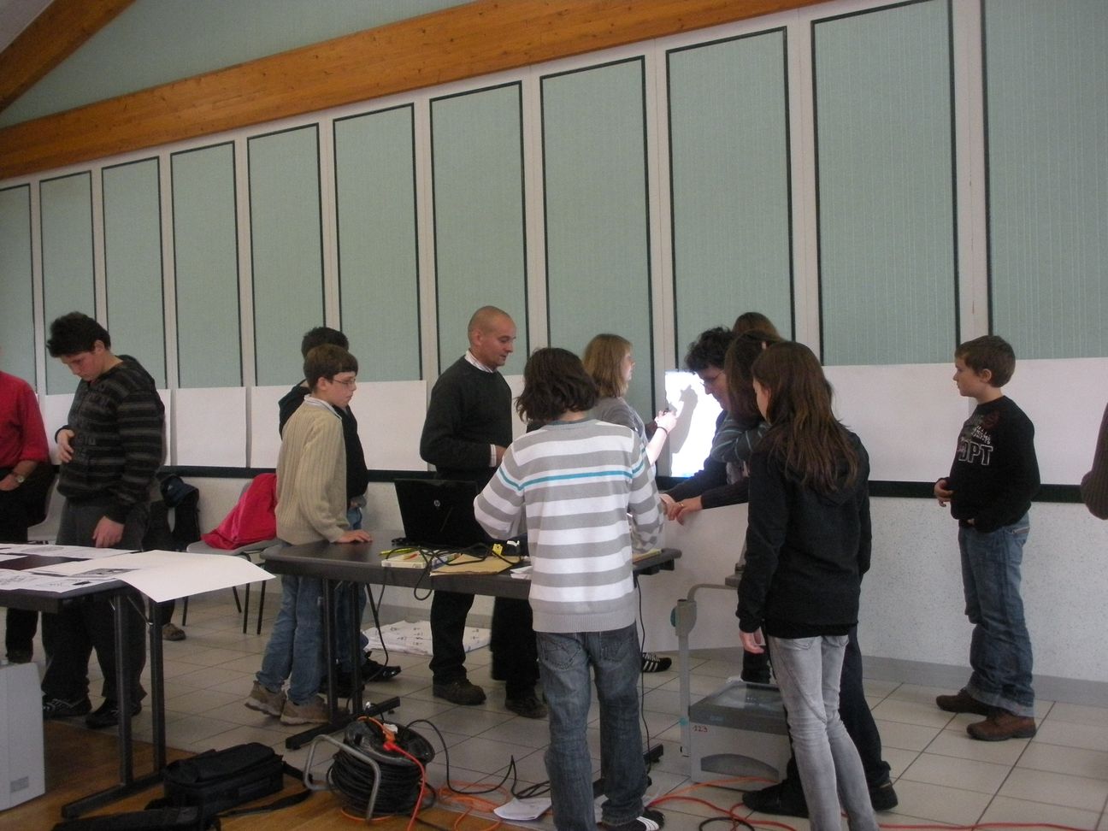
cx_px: 554
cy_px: 416
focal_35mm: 35
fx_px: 1120
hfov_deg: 52.6
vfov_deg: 40.7
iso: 400
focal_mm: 6.3
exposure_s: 1/64.6
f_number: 3.5
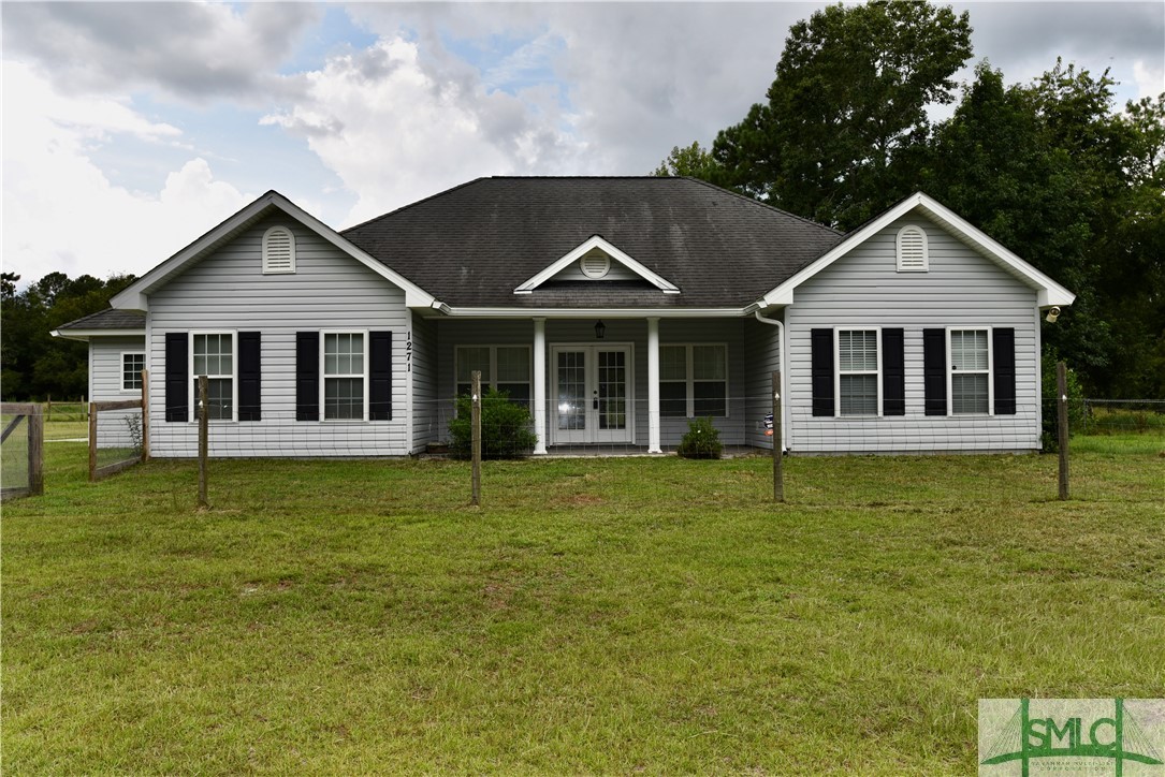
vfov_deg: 45.0
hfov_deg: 63.6
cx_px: 582
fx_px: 939
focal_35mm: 29
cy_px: 388
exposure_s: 1/200
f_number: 7.1
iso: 100
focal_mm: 29
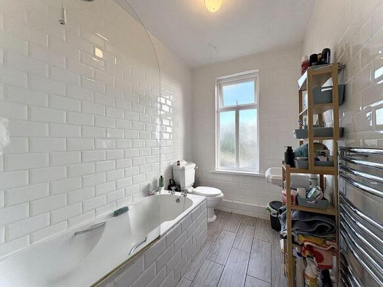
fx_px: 155
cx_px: 192
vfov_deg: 85.7
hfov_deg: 102.1
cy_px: 144
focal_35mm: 14
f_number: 2.2
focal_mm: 2.22
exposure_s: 1/133
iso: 80
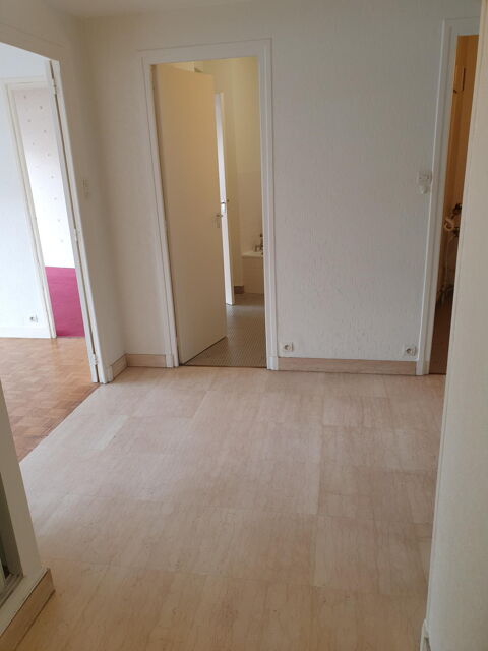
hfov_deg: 53.1
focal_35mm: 26
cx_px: 244
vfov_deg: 67.3
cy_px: 326
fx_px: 489
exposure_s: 1/50
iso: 64
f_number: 2.4
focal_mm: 4.32
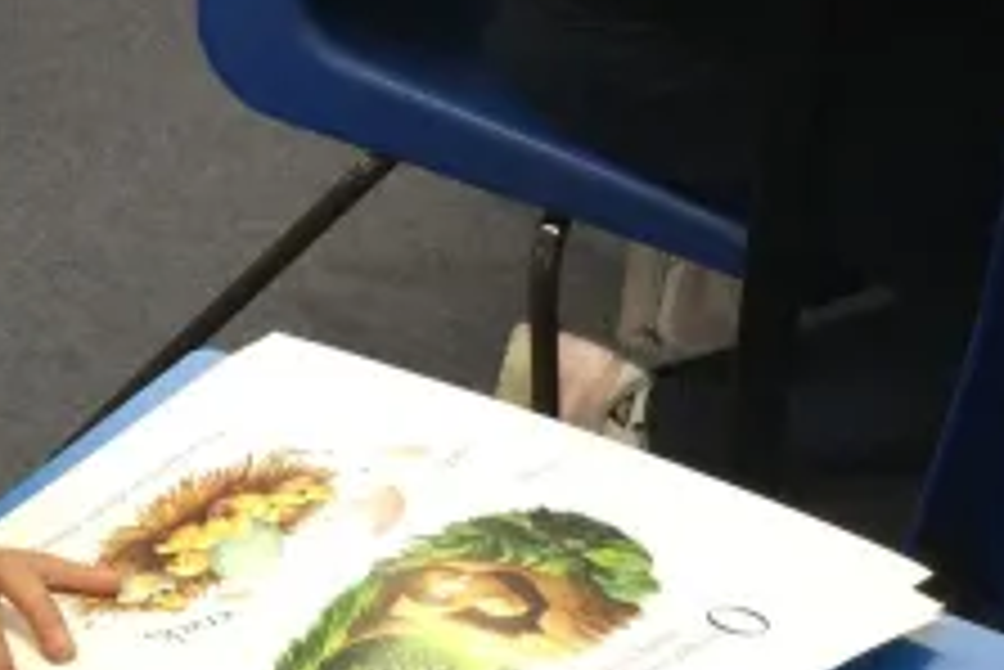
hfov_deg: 18.7
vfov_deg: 13.2
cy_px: 351
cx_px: -153
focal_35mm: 104
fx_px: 2902
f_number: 2.4
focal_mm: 3.3
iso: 100
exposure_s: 1/33
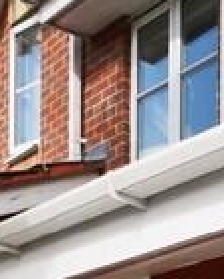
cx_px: 496
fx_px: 820
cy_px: 469
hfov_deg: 12.8
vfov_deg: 16.8
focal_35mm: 99
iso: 200
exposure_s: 1/200
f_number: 10
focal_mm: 7
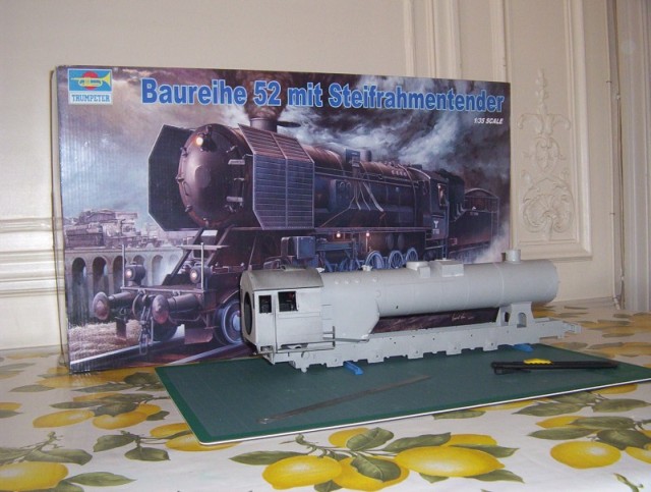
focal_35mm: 39
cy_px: 246
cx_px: 326
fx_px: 735
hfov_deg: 47.8
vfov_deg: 37.0
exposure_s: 1/60
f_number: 3.84
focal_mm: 5.26
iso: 140
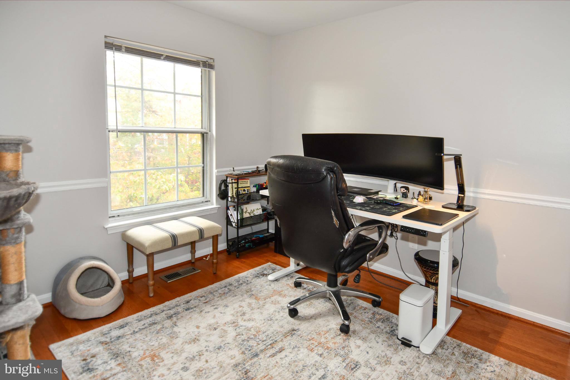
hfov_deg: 90.0
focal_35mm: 18
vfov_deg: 67.4
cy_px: 190
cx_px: 285
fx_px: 285
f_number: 4
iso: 400
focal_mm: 12
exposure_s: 1/60
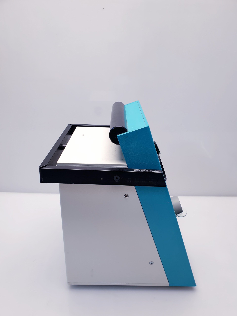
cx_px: 118
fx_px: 237
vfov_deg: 67.3
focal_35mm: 26
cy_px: 158
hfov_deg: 53.1
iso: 50
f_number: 2.4
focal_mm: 4.3
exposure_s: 1/50
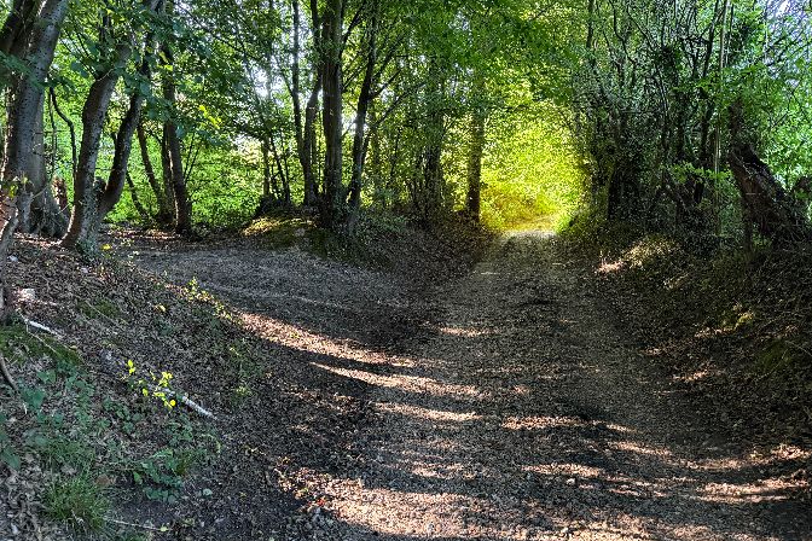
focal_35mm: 26
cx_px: 422
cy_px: 269
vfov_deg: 49.6
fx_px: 586
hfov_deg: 69.4
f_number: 1.78
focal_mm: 6.76
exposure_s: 1/60
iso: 800
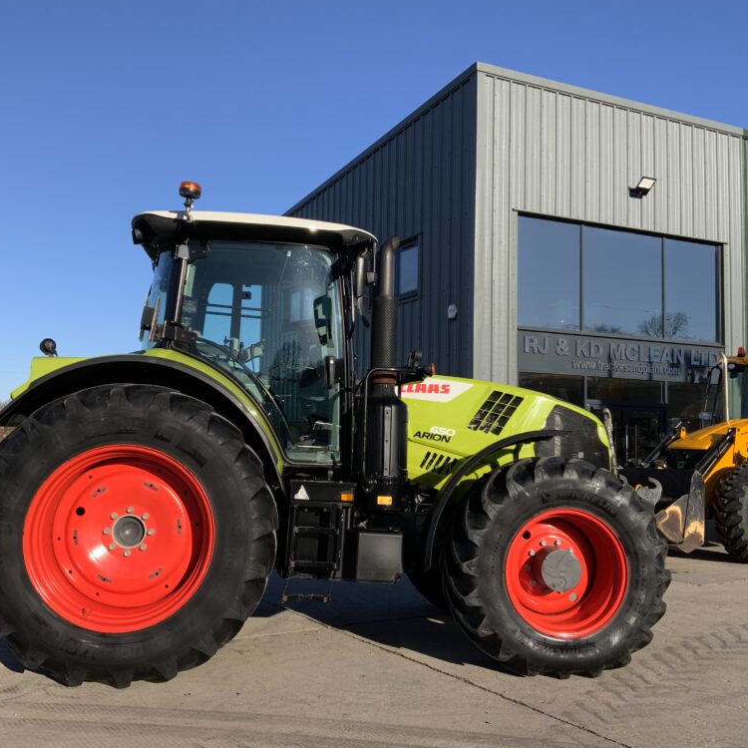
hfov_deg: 47.2
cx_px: 357
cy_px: 378
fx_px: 856
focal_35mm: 35
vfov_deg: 47.2
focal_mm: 3
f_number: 1.8
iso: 16
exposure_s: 1/1534
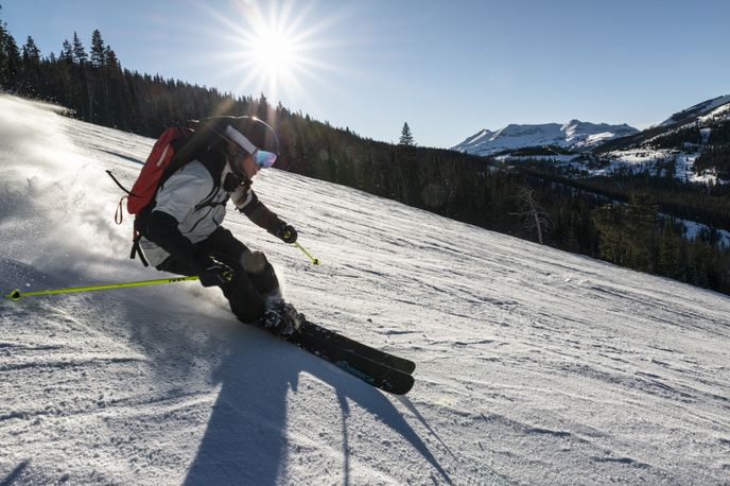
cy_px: 243
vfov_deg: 53.1
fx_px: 486
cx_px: 365
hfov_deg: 73.8
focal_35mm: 24
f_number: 16
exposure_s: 1/2000
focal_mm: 24
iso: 800
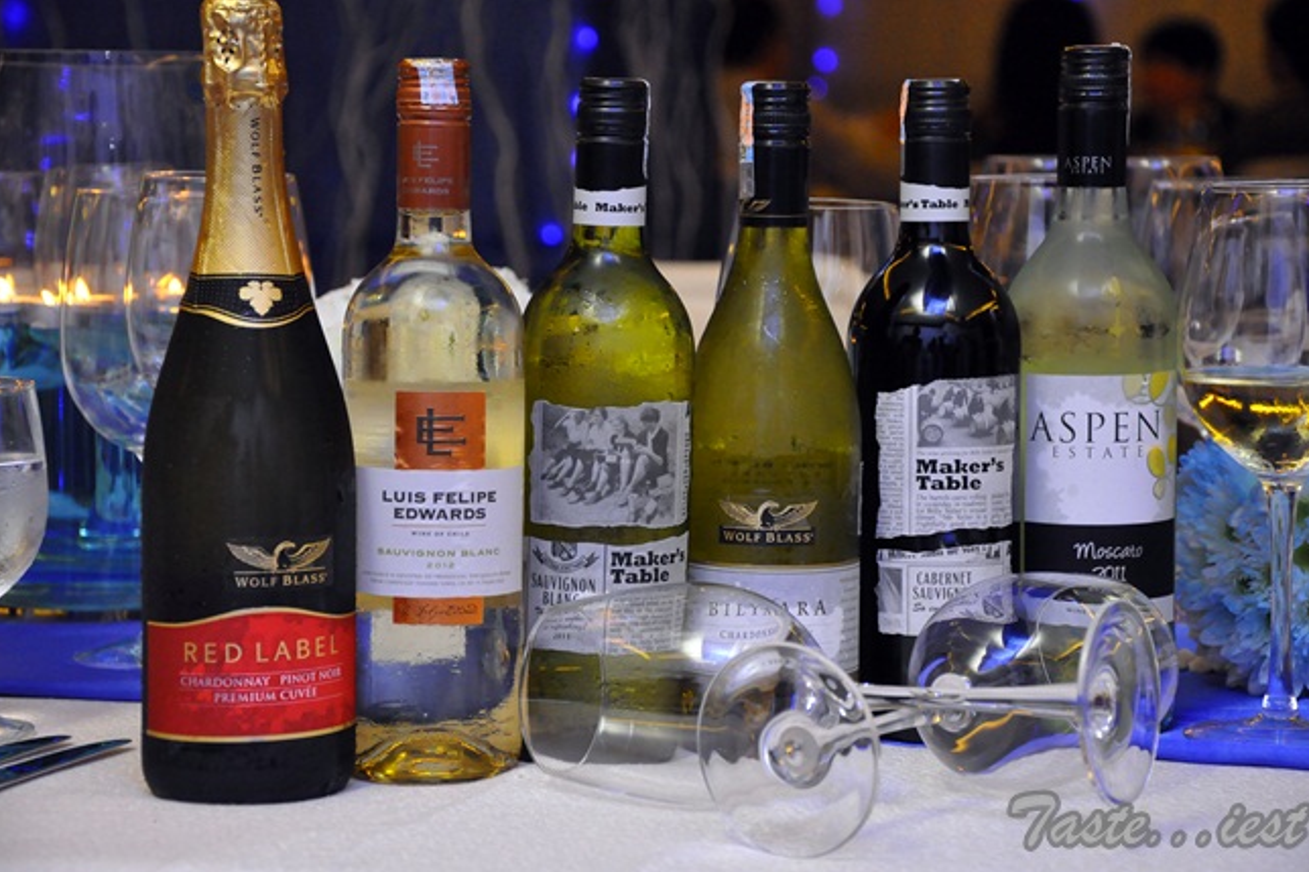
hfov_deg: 18.0
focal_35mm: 114
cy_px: 437
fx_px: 4126
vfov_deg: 12.1
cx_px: 654
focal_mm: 75
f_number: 5.3
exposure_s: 1/125
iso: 2000
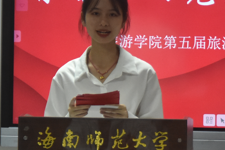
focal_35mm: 589
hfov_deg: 3.5
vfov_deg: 2.3
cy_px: 45
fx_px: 3683
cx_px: 129
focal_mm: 112
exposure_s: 1/90
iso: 1600
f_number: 5.6
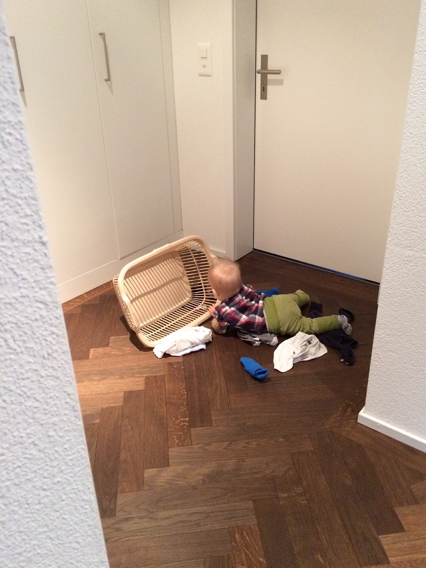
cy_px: 278
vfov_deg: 60.0
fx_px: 492
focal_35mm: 30
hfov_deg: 46.8
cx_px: 217
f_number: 2.2
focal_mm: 4.15
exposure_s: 1/15
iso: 320
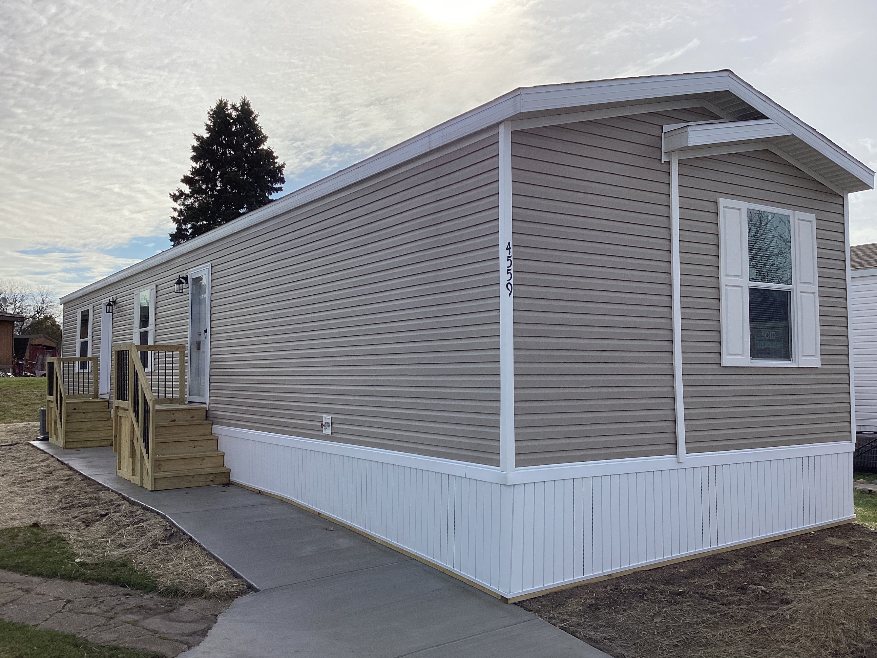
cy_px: 329
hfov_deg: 58.4
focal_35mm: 31
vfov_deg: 45.4
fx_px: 785
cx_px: 438
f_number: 2.4
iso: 25
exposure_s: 1/2809
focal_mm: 3.3
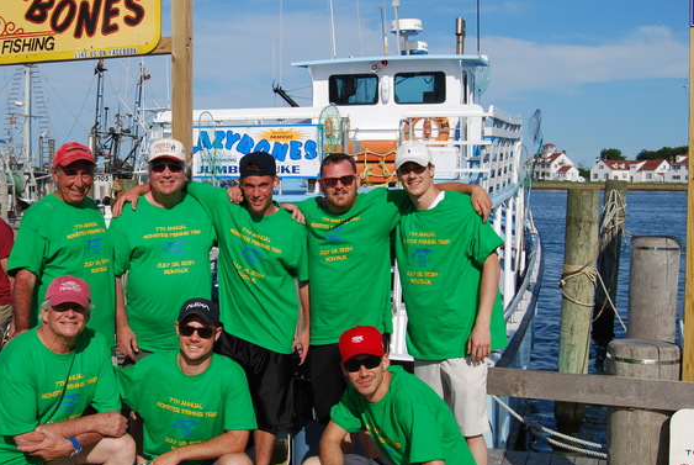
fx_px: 888
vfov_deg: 29.3
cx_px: 260
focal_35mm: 46
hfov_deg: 42.4
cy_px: 217
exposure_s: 1/320
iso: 100
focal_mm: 24
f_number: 9
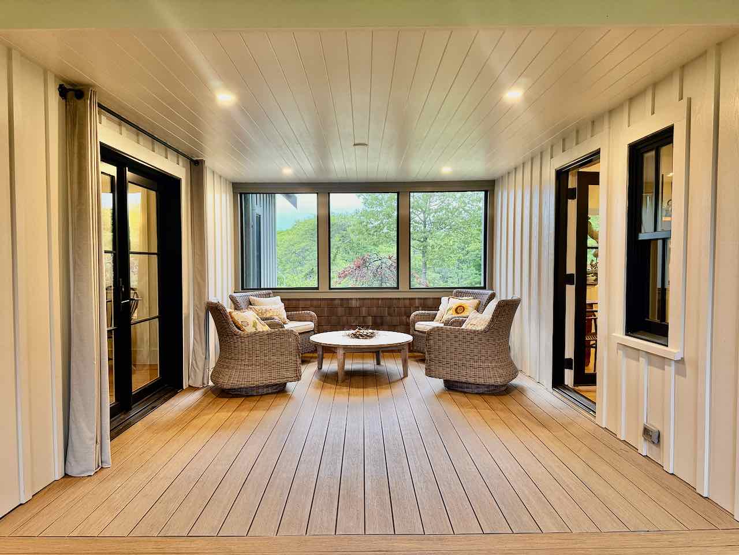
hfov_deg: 71.6
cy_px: 278
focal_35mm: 24
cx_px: 370
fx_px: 512
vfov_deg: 56.8
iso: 160
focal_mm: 6.76
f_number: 1.78
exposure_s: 1/60
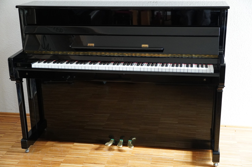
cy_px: 84
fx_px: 367
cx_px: 126
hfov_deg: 37.9
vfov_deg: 25.7
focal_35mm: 52
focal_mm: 35
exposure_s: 1/60
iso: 3200
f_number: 4.5
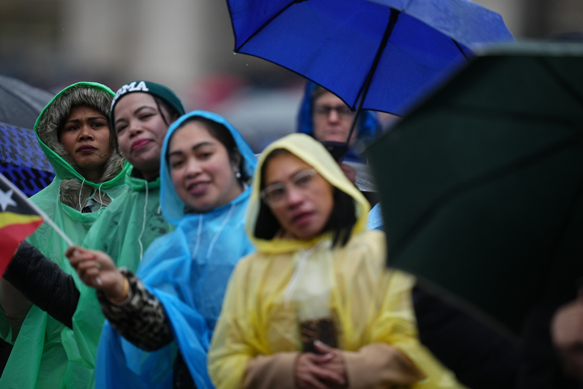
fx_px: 6478
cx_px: 292
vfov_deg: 3.4
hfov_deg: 5.2
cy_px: 194
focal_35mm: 400
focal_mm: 400
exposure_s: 1/1600
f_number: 2.8
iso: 1250
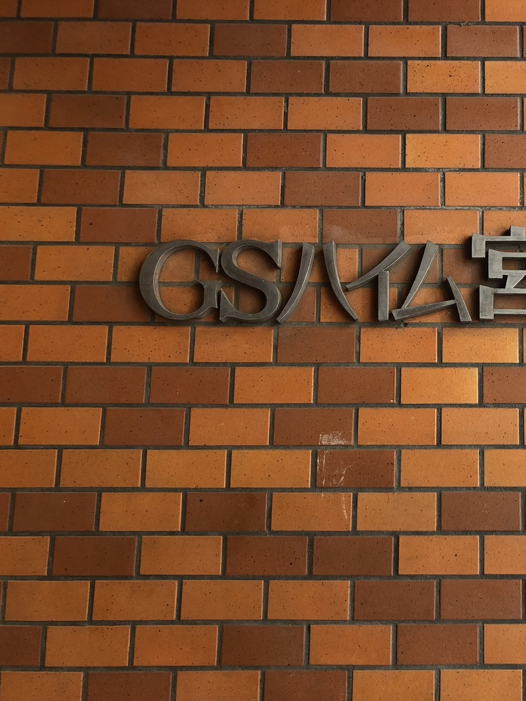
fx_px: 770
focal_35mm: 38
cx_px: 472
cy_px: 347
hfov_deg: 35.5
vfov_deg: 49.0
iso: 32
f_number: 1.8
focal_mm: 3.99
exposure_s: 1/25
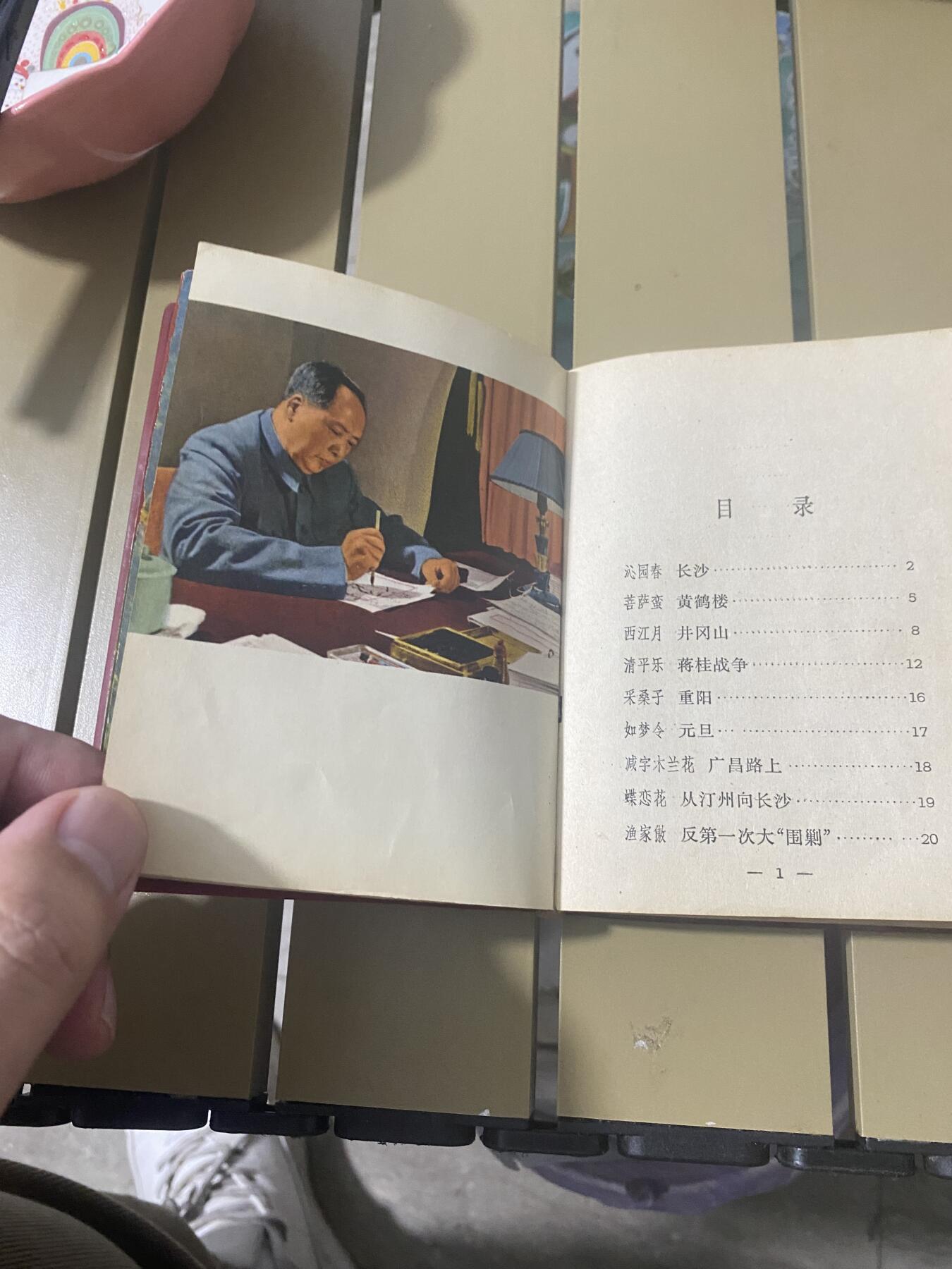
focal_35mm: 26
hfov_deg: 53.1
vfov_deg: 67.3
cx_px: 476
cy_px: 634
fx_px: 953
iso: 200
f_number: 1.8
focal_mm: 4.25
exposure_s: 1/50
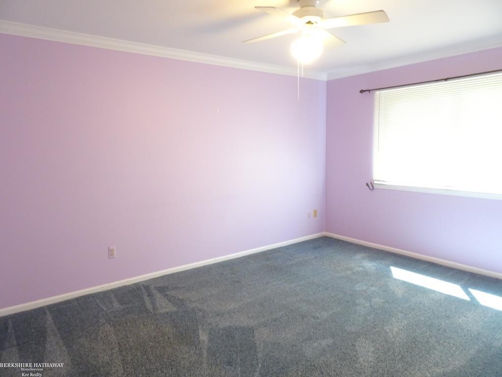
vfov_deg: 56.8
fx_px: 348
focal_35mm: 24
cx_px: 251
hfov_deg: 71.6
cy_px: 188
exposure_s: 1/30
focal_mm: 4.1
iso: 500
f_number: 3.5
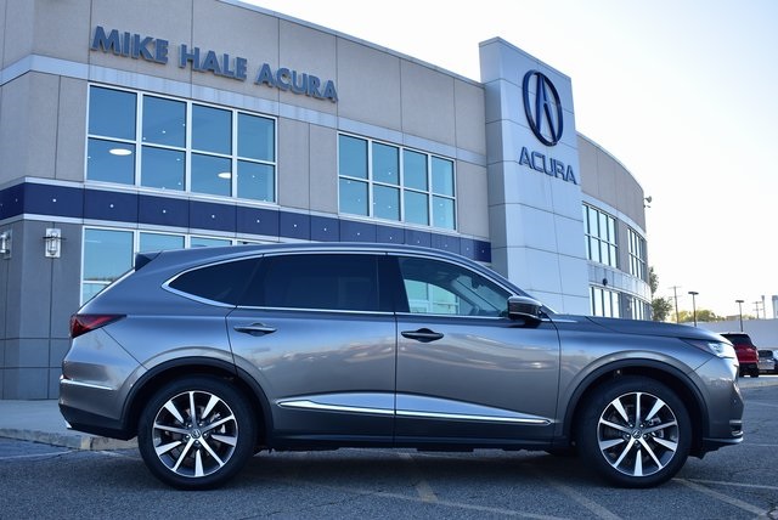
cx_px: 389
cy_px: 260
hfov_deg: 51.2
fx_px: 811
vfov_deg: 35.6
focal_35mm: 38
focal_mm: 25
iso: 100
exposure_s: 1/125
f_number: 5.6
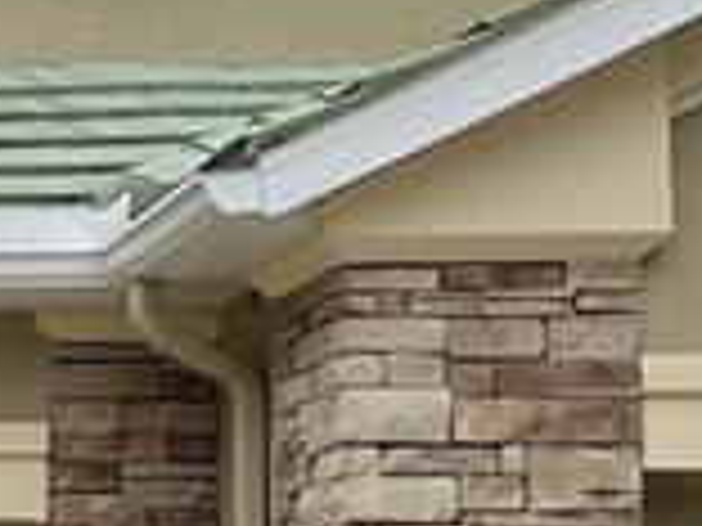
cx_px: -1044
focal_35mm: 171
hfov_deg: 10.0
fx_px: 3468
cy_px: 656
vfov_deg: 8.6
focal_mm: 4.2
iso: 32
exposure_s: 1/3205
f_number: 1.6
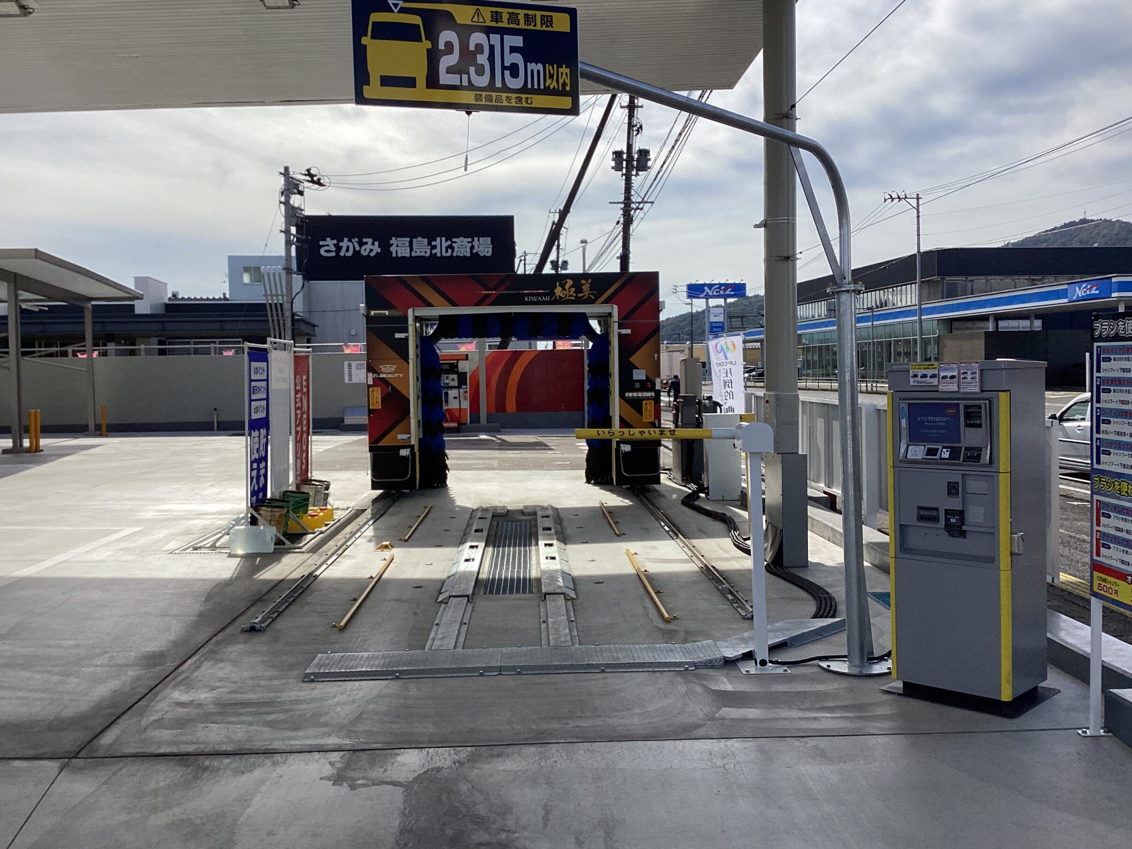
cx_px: 534
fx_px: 1079
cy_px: 400
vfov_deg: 42.9
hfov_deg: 55.3
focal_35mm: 33
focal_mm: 3.3
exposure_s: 1/2469
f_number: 2.4
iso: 25
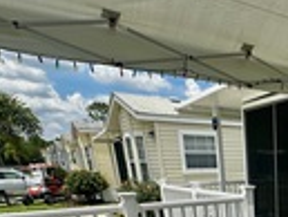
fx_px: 316
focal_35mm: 38
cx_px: 295
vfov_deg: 30.0
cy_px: 283
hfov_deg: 41.7
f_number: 2.2
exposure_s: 1/1304
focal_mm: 2.22
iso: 40
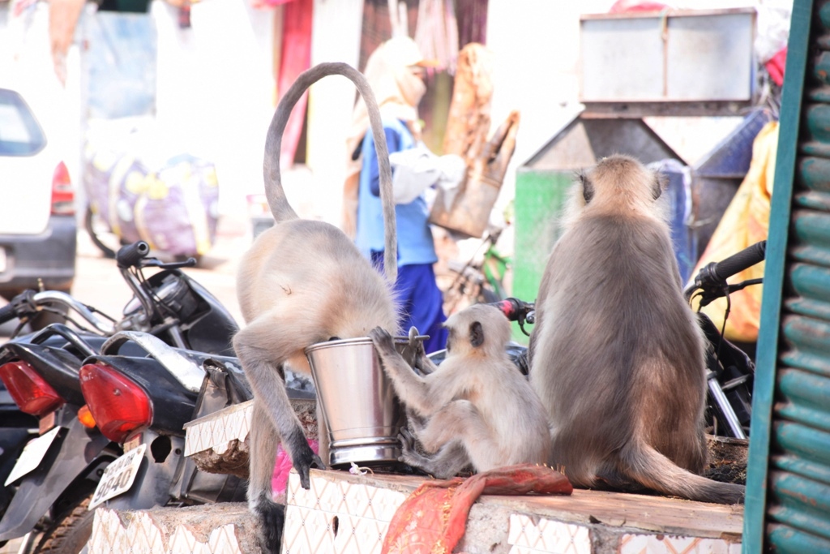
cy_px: 277
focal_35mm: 210
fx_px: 4842
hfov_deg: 9.8
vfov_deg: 6.5
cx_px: 415
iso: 320
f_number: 8
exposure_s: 1/125
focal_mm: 140
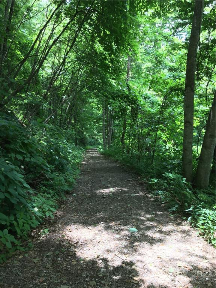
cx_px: 108
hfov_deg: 48.2
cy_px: 144
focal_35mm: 29
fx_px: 241
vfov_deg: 61.7
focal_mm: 4.15
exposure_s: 1/120
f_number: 2.2
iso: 40
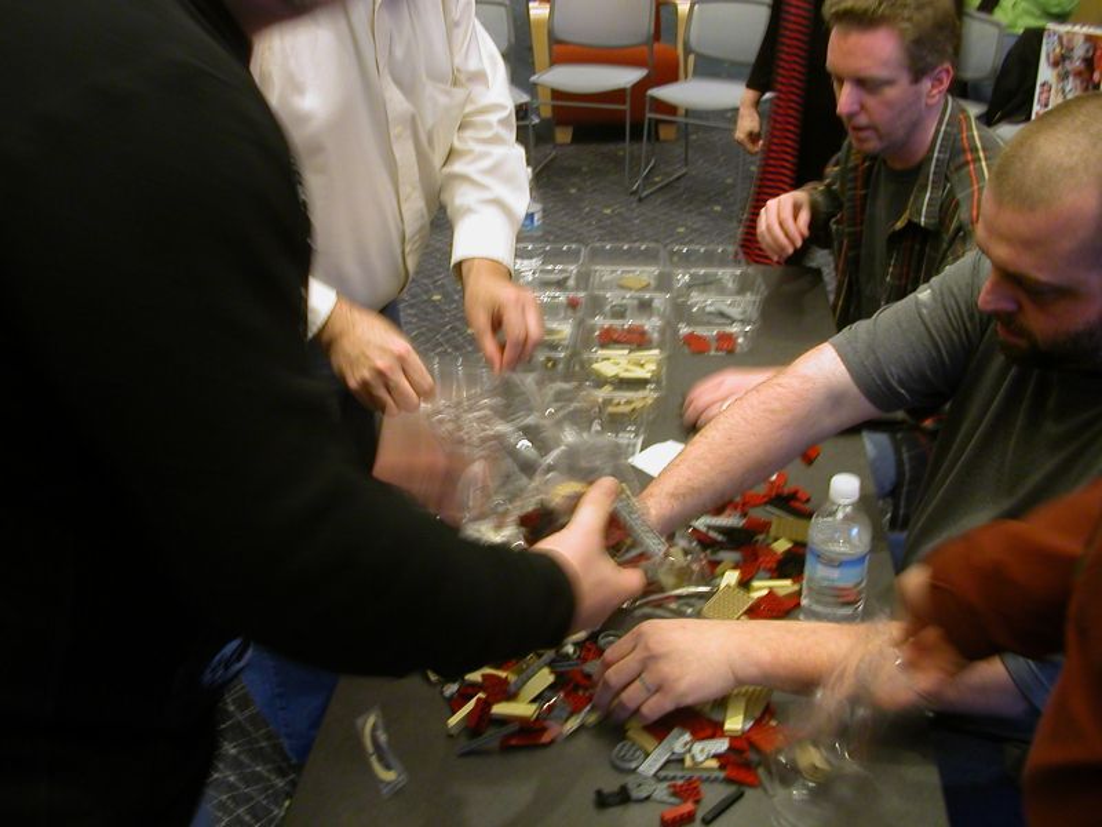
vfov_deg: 38.7
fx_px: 1178
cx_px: 551
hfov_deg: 50.1
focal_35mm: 37
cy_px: 414
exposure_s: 1/7.4
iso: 100
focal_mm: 5.6
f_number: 2.7
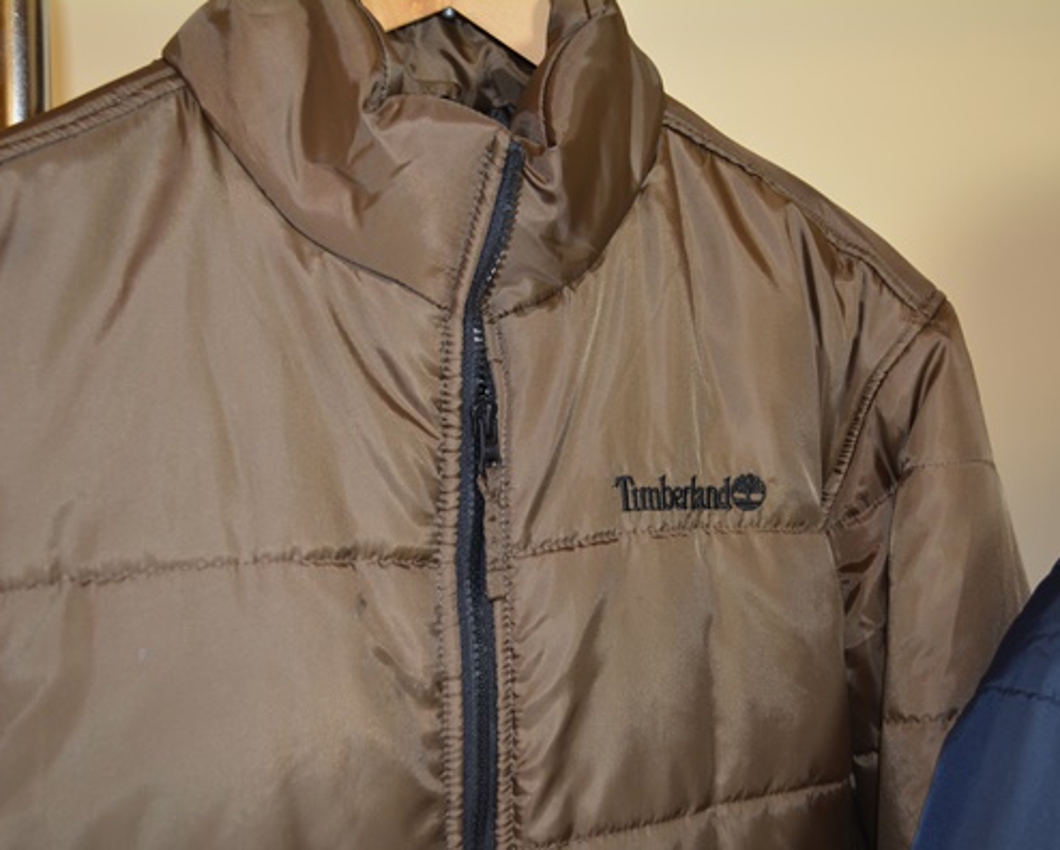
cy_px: 425
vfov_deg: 36.5
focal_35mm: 41
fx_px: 1287
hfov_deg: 44.7
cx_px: 476
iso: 500
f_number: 4
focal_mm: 24
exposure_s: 1/60
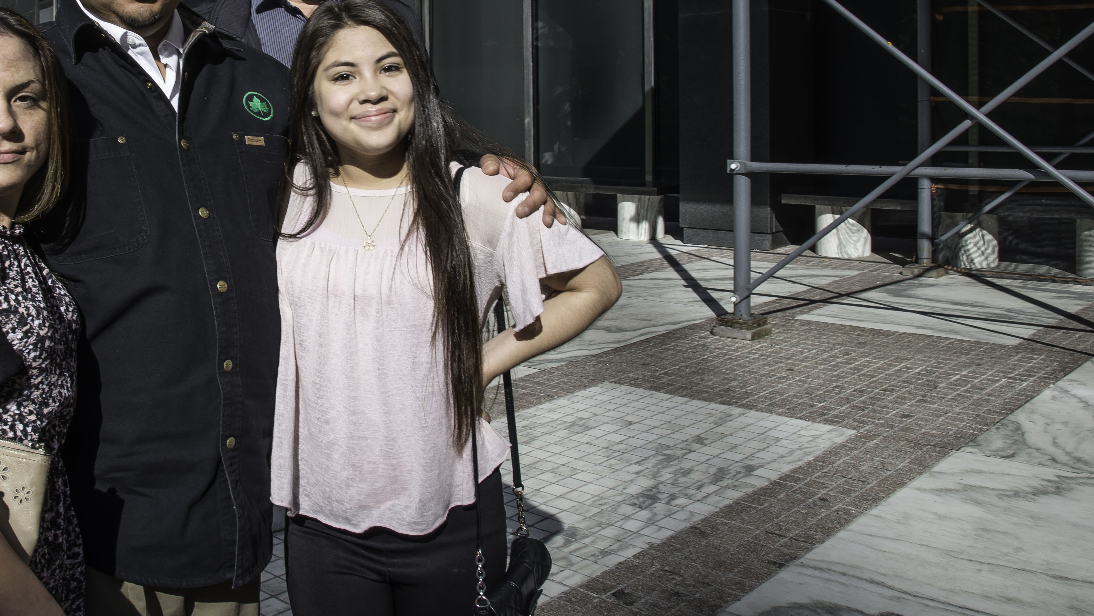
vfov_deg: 30.6
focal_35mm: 38
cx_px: 304
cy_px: 148
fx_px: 1102
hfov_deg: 51.0
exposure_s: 1/125
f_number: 16
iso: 160
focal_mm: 24
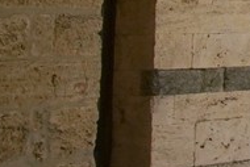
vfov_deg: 10.5
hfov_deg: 12.7
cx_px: 596
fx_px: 876
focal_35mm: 126
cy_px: -92
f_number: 2.8
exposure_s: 1/40
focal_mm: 20
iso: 3200
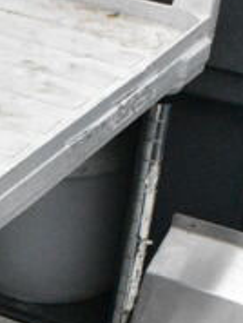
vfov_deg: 14.1
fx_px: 1242
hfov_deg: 10.6
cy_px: 436
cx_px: -174
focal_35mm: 133
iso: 6400
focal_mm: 18
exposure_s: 1/800
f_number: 14
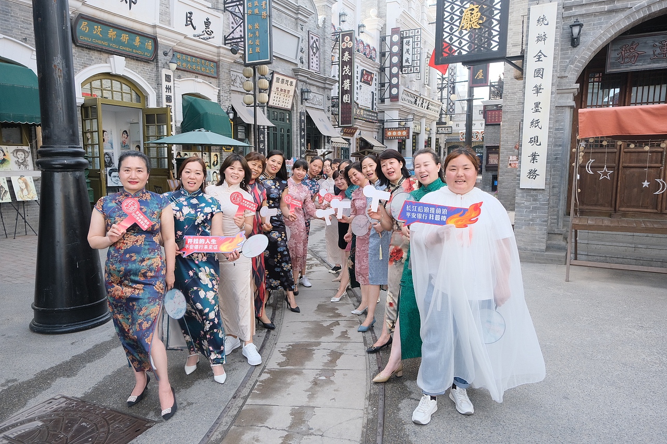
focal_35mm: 24
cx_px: 334
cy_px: 222
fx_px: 445
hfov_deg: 73.8
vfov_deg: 53.1
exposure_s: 1/400
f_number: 4
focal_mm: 16
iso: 640
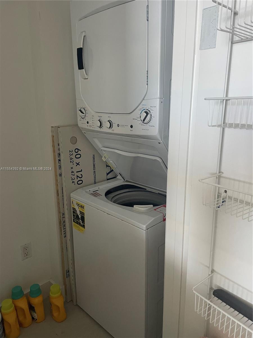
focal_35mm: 26
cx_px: 126
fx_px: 253
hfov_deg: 53.1
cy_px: 169
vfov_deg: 67.3
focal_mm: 4.2
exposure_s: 1/60
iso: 250
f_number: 1.6
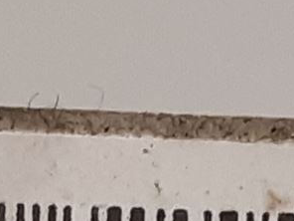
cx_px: 74
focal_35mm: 180
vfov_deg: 7.4
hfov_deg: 11.0
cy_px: 632
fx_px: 1529
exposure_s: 1/50
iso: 125
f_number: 1.7
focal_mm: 3.93
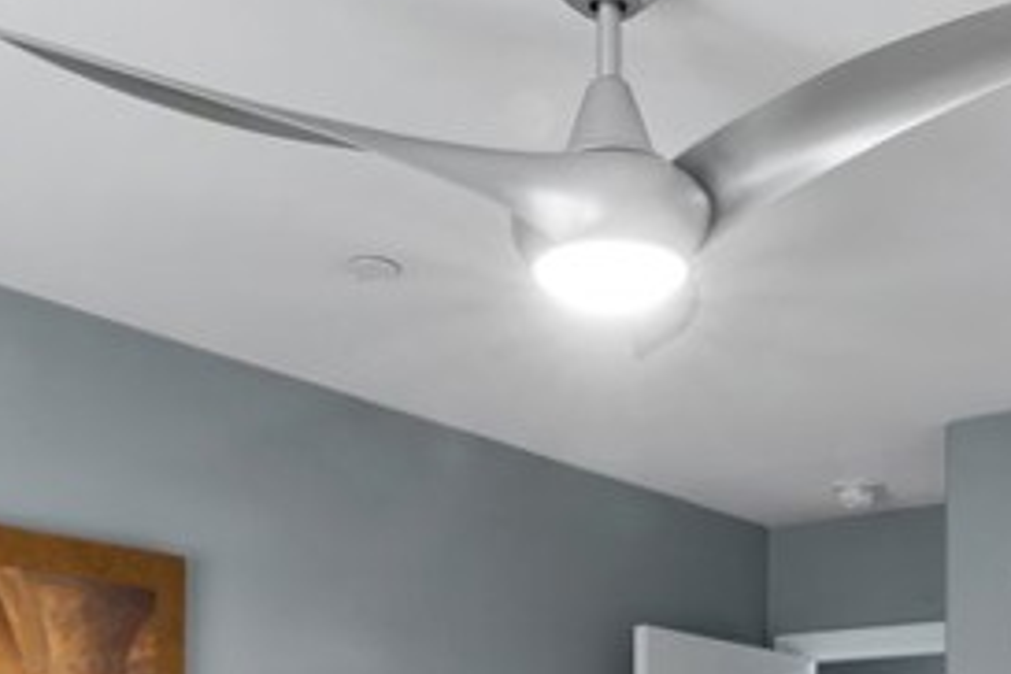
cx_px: 674
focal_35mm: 60
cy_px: 909
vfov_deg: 20.3
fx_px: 1695
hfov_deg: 32.9
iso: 100
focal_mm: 16.1
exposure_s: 6
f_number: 22
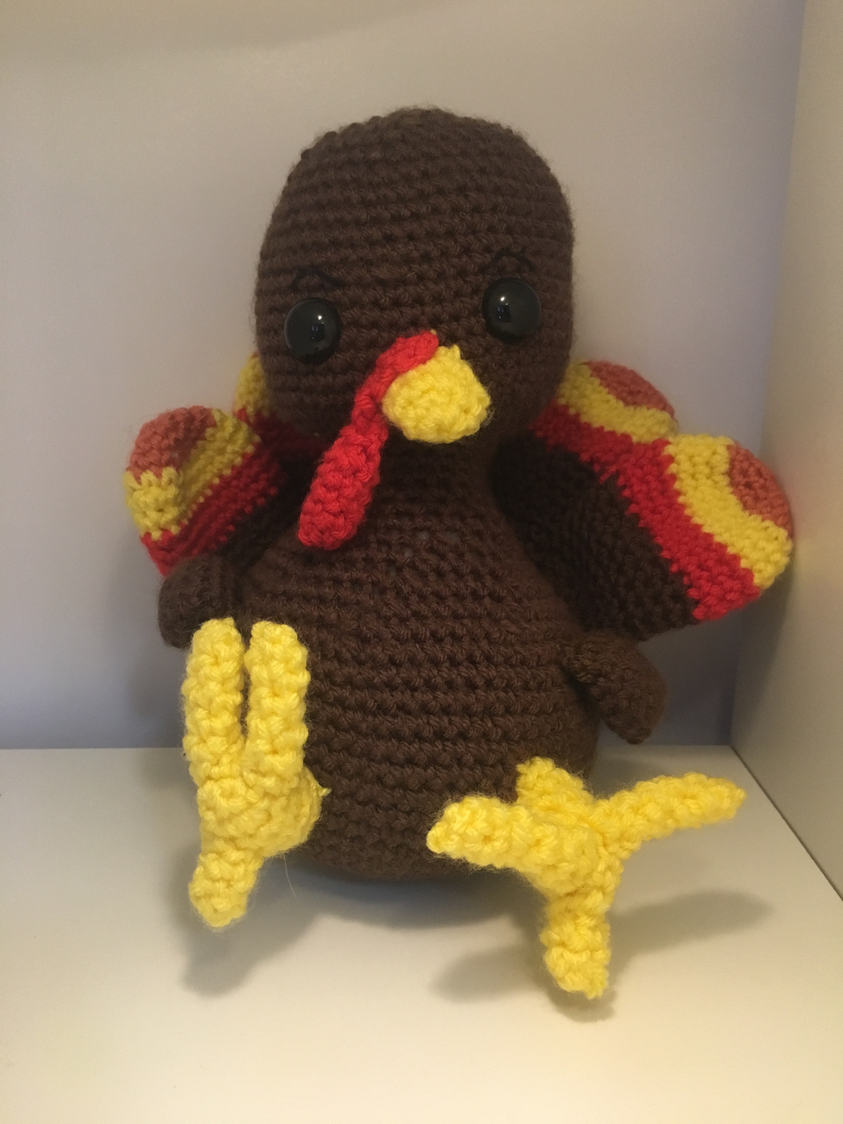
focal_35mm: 29
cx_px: 422
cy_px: 562
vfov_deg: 61.7
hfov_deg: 48.2
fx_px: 942
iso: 200
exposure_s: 1/20
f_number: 2.2
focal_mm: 4.15
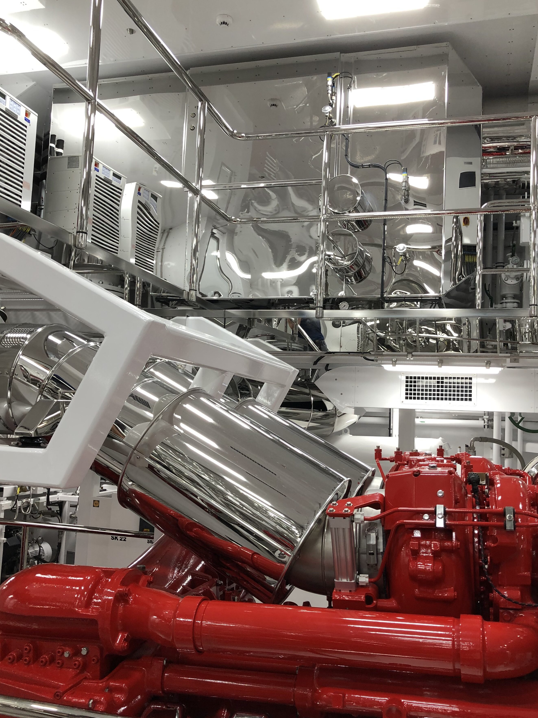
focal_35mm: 32
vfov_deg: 56.8
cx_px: 285
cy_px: 376
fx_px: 663
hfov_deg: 44.1
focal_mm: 3.99
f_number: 1.8
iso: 32
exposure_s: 1/50
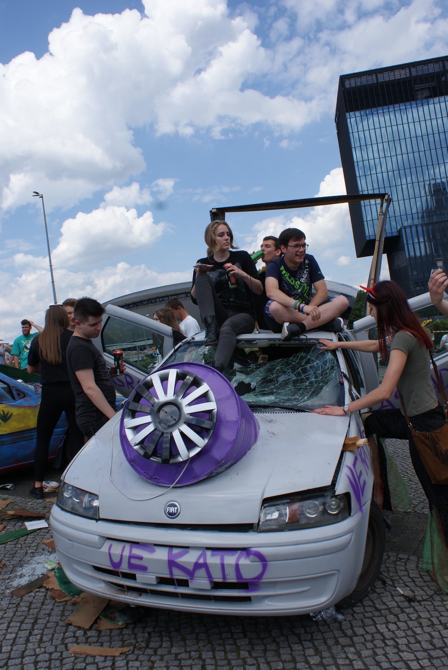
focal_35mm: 30
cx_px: 224
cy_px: 335
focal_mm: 20
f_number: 10
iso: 100
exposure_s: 1/250
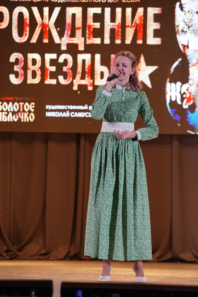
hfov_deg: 9.8
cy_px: 148
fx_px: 1155
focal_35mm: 140
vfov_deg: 14.7
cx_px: 99
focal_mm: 140
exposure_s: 1/400
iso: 3200
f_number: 5
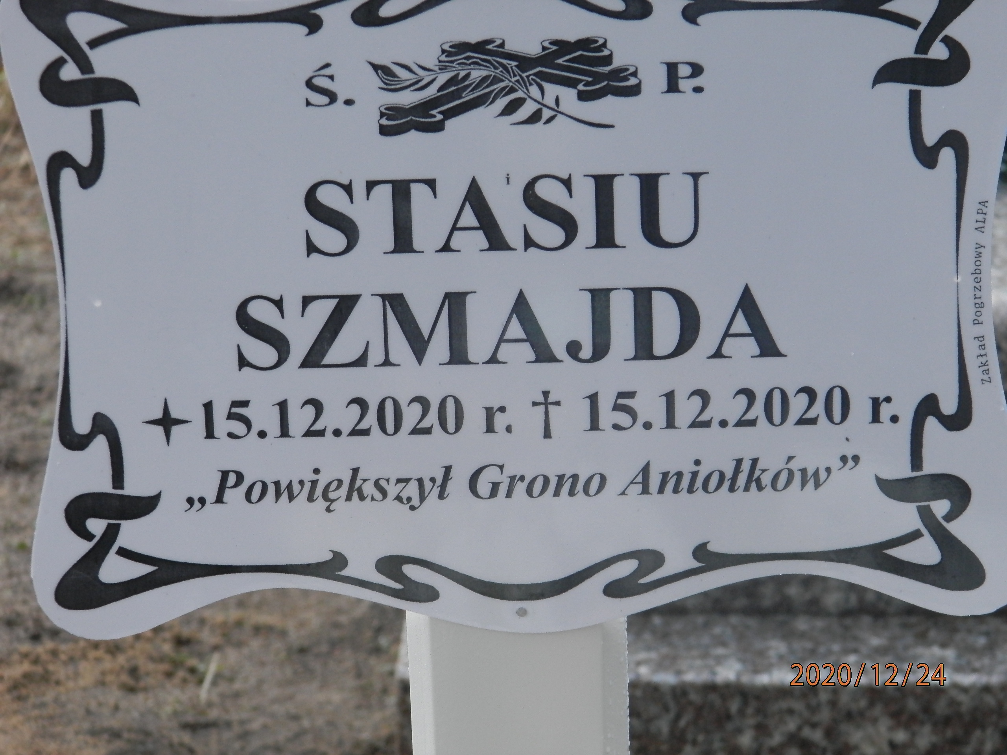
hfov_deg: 12.9
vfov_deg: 9.7
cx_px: 504
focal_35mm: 153
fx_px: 4451
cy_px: 378
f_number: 4.9
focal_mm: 27.4
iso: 200
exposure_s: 1/30
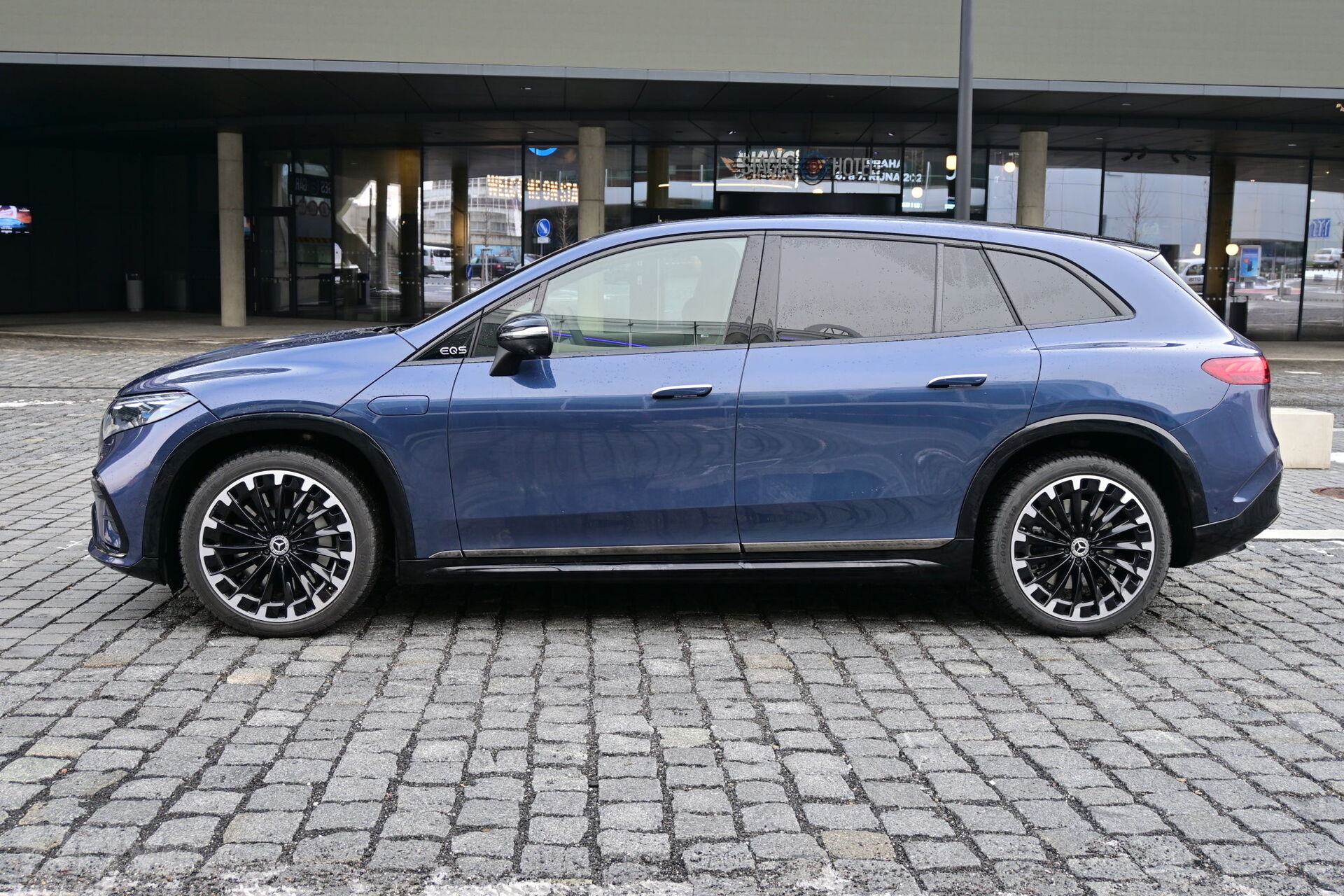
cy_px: 448
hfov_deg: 51.3
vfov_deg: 35.5
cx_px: 672
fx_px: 1400
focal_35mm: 38
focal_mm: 25
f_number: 4.5
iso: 100
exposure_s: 1/80
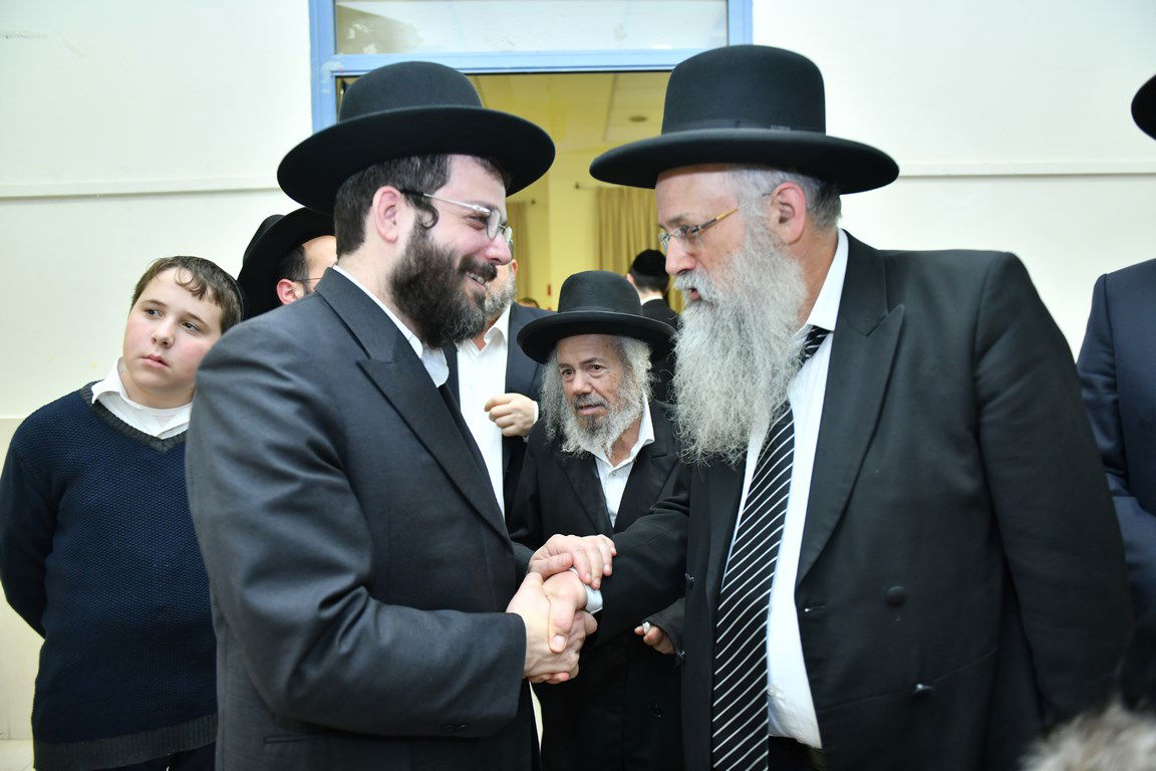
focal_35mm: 24
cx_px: 578
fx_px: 771
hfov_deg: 73.7
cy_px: 386
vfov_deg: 53.1
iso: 1250
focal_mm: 24
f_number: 7.1
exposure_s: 1/160
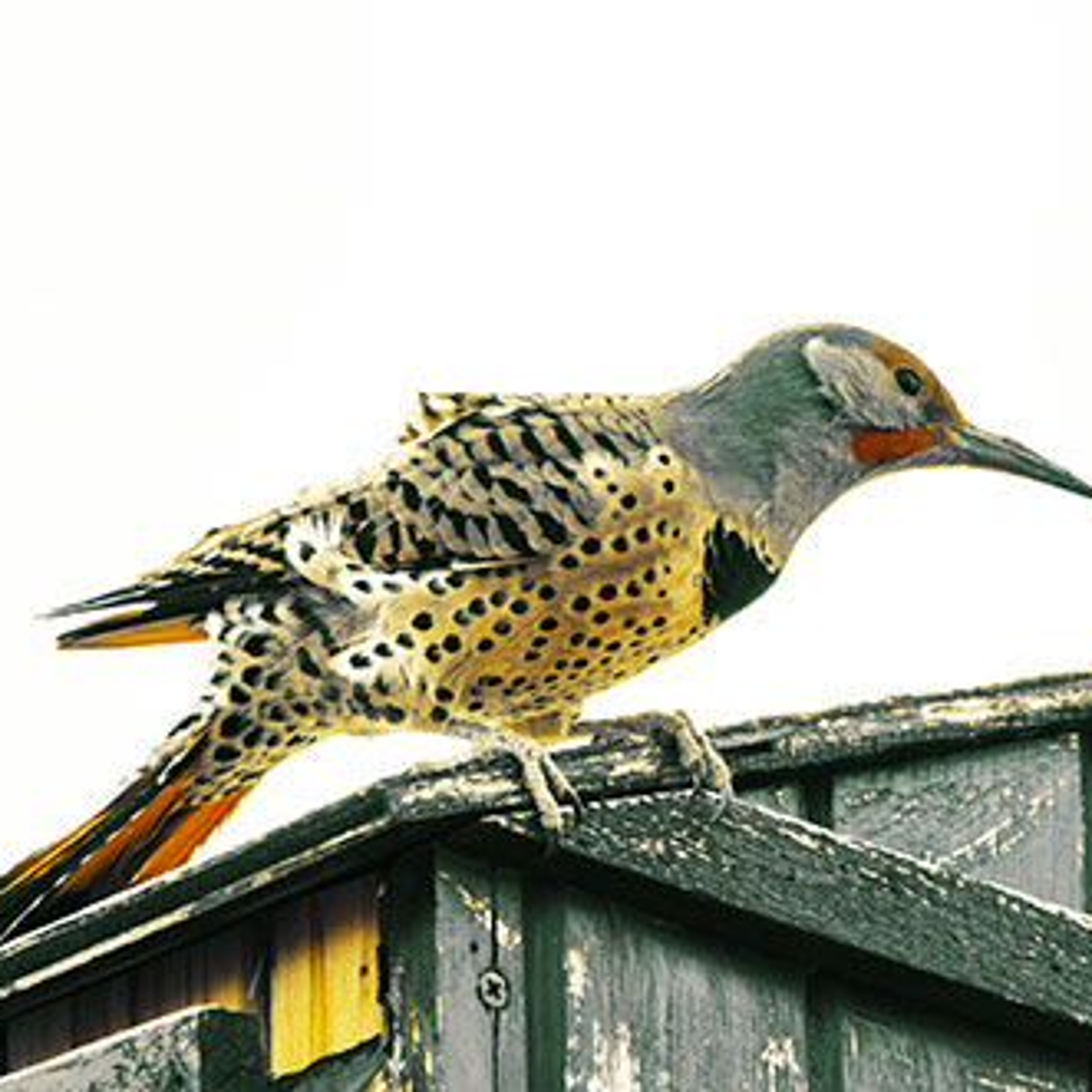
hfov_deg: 1.1
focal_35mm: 1541
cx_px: 485
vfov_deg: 1.1
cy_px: 546
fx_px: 54999
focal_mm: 1200
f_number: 13
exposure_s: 1/1250
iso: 450
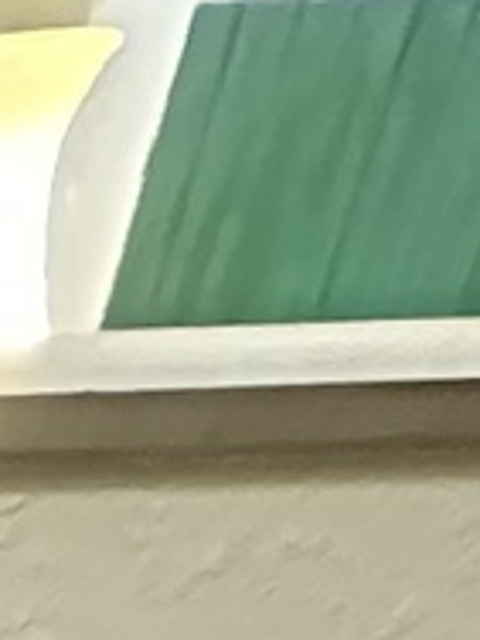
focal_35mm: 149
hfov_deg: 6.6
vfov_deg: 8.3
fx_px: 2755
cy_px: 2451
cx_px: -1733
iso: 1000
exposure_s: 1/40
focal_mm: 2.22
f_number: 2.2
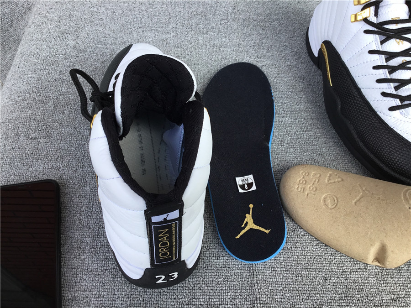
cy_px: 154
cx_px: 206
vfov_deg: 45.4
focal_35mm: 31
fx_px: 368
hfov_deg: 58.4
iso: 25
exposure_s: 1/122
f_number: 2.4
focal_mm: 3.3
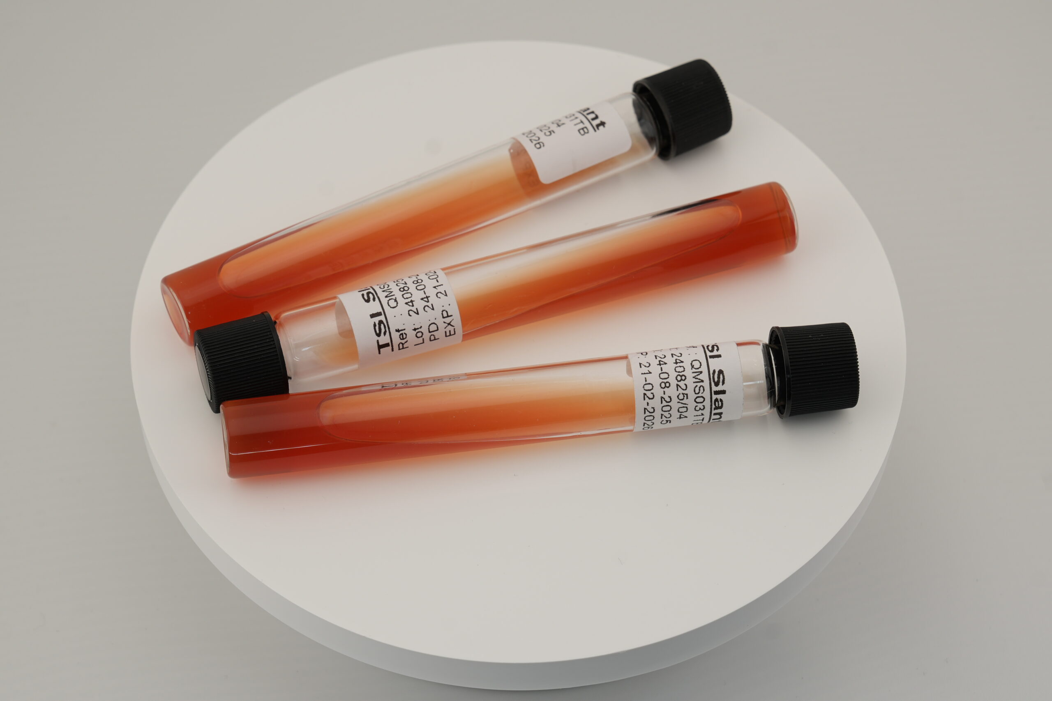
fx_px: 3068
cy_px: 350
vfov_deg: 13.0
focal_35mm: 105
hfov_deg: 19.5
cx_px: 526
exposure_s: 1/125
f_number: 8
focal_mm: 70
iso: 100
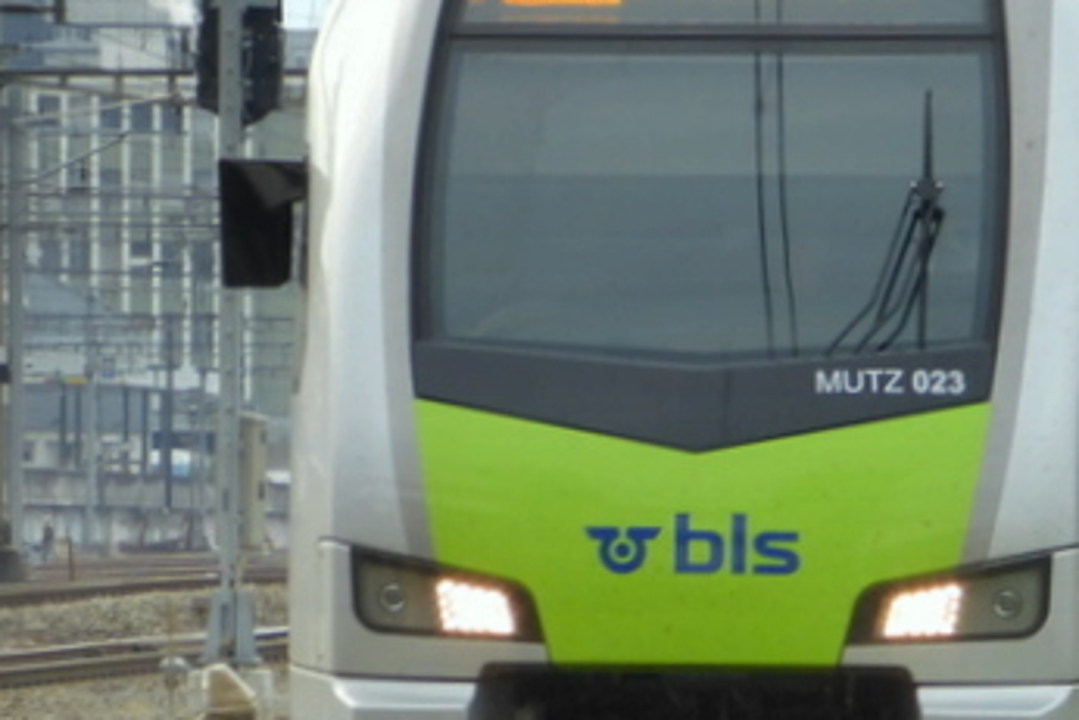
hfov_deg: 4.5
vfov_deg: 3.0
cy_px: 424
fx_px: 13882
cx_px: 593
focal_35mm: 463
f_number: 5.4
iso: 100
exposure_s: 1/125
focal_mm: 27.6
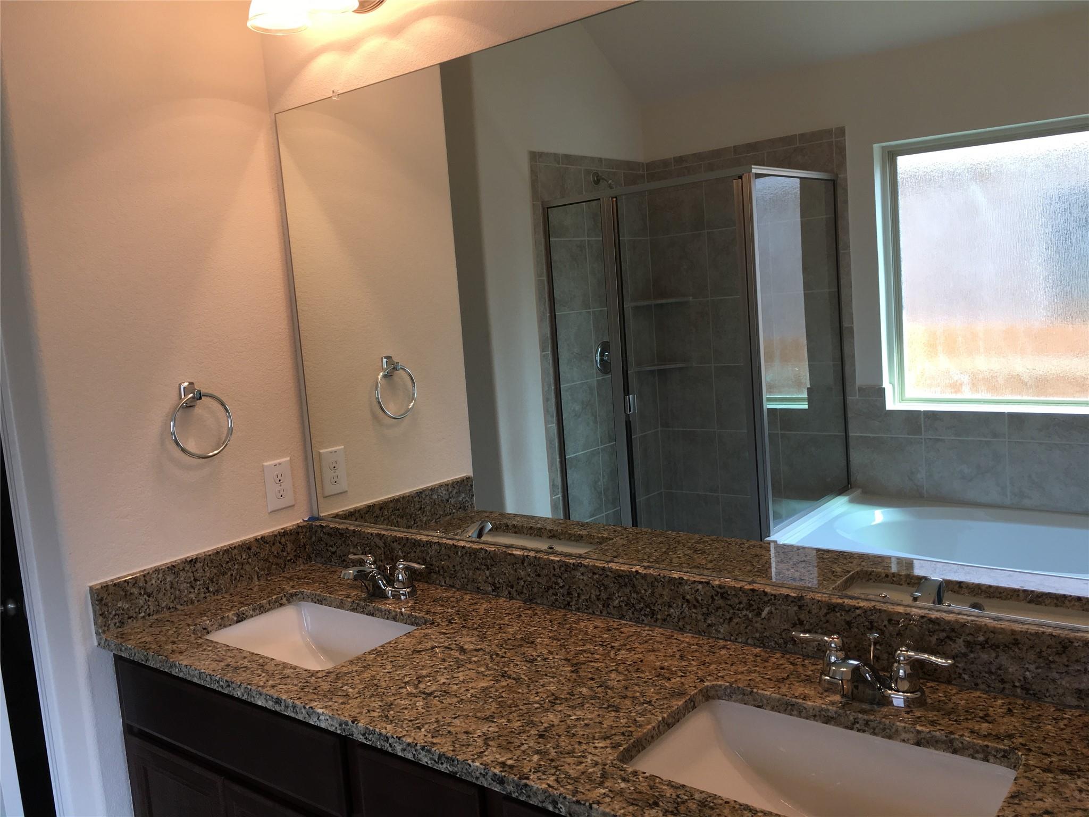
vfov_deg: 48.2
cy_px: 408
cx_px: 544
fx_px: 912
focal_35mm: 29
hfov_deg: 61.7
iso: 32
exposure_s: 1/60
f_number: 2.2
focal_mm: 4.15
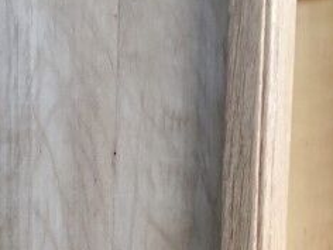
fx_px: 1010
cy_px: 345
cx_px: 75
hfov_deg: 18.6
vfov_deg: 13.5
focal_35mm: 105
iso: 50
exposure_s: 1/33
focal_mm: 3.3
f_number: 2.4
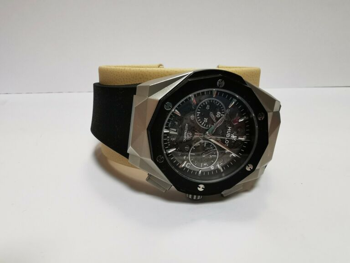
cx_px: 175
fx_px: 263
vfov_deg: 53.1
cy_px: 132
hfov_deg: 67.3
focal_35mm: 26
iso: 200
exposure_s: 1/50
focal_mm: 2.35
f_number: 2.2
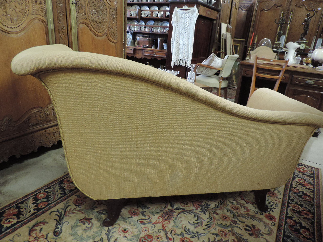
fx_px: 224
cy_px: 121
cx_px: 162
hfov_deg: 71.6
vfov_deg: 56.8
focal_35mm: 24
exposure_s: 1/15
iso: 400
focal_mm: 4.3
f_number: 3
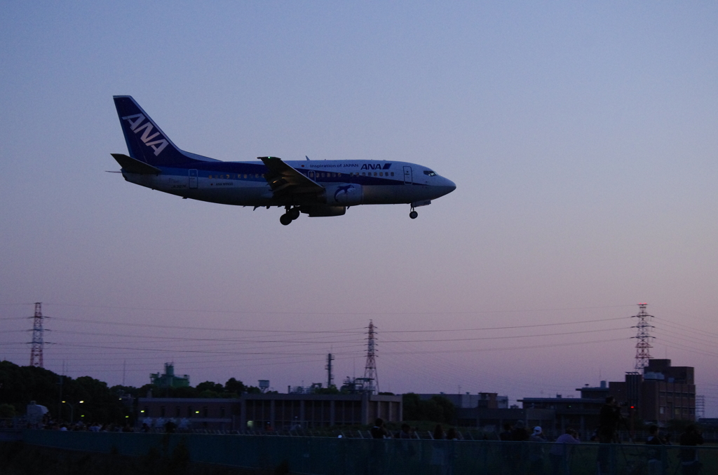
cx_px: 359
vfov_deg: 13.4
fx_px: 2030
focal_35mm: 102
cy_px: 238
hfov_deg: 20.1
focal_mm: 67.5
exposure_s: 1/400
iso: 3200
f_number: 6.3
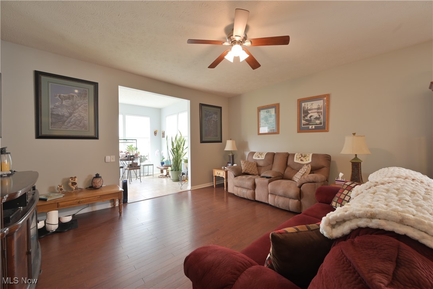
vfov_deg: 81.2
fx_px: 168
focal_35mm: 14
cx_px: 216
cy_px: 144
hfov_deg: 104.3
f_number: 9
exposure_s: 1/4
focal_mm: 14
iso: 320
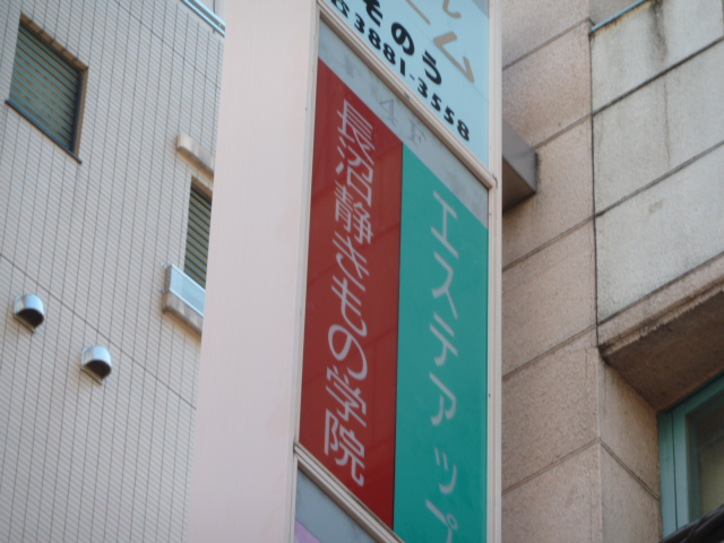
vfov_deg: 6.6
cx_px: 362
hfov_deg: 8.8
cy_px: 272
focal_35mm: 225
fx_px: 4706
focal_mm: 37
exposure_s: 1/100
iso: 80
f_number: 4.6
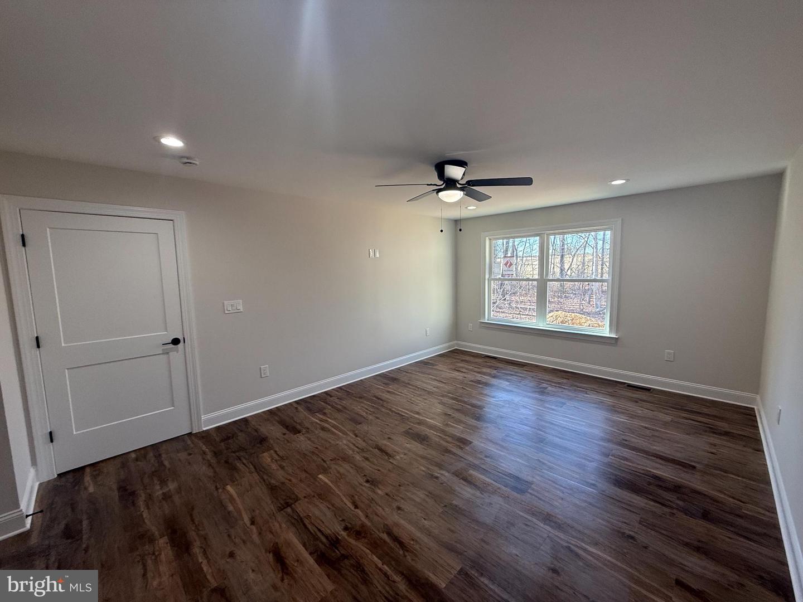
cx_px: 402
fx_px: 325
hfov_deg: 102.1
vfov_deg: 85.7
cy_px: 301
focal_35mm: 14
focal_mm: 2.22
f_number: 2.2
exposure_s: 1/120
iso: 80
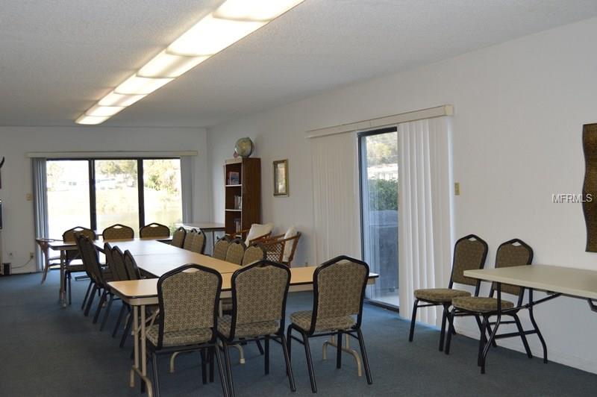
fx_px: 646
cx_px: 298
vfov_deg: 34.2
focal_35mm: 39
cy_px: 198
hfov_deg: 49.6
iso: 250
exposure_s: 1/125
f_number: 4
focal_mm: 26
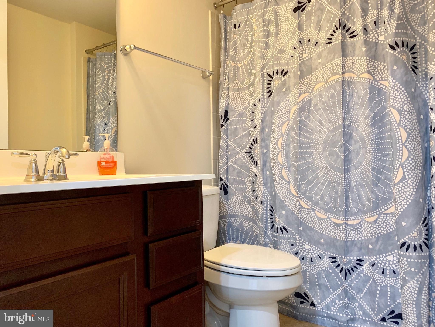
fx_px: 327
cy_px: 164
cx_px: 218
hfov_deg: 67.3
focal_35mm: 26
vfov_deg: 53.1
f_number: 1.8
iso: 320
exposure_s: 1/60
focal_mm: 4.25
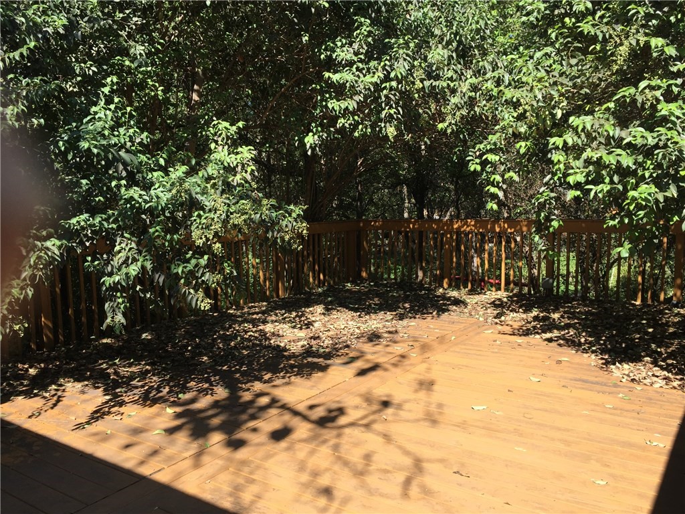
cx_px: 342
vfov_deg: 48.2
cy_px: 257
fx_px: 574
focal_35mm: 29
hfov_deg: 61.7
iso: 32
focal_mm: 4.15
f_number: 2.2
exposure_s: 1/638
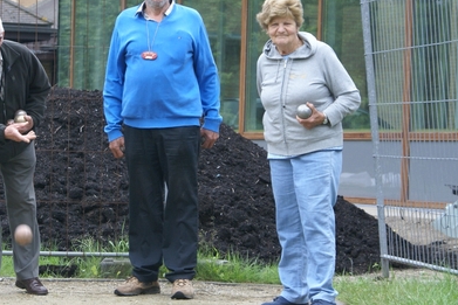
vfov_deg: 8.5
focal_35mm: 161
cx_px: 157
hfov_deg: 12.7
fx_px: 2049
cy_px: 144
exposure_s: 1/125
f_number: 5.6
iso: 320
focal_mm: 70
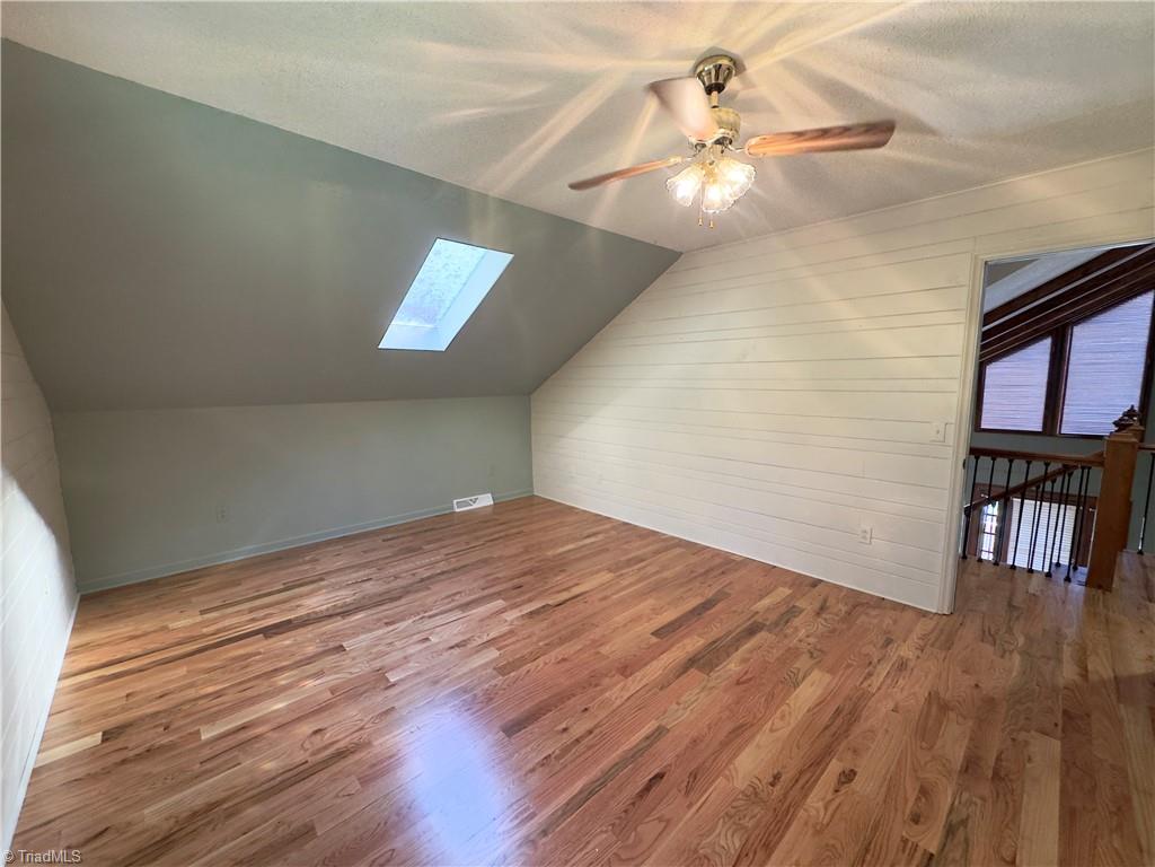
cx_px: 578
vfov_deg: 85.7
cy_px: 434
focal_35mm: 14
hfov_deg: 102.1
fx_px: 467
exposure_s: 1/60
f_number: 2.2
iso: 250
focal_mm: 2.22
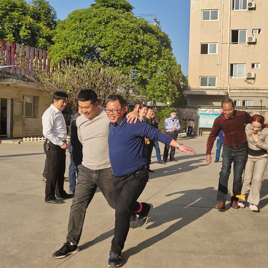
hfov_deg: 41.3
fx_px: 350
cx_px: 181
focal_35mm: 40
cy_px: 124
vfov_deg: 41.8
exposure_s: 1/2056
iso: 100
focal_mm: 5.52
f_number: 1.9
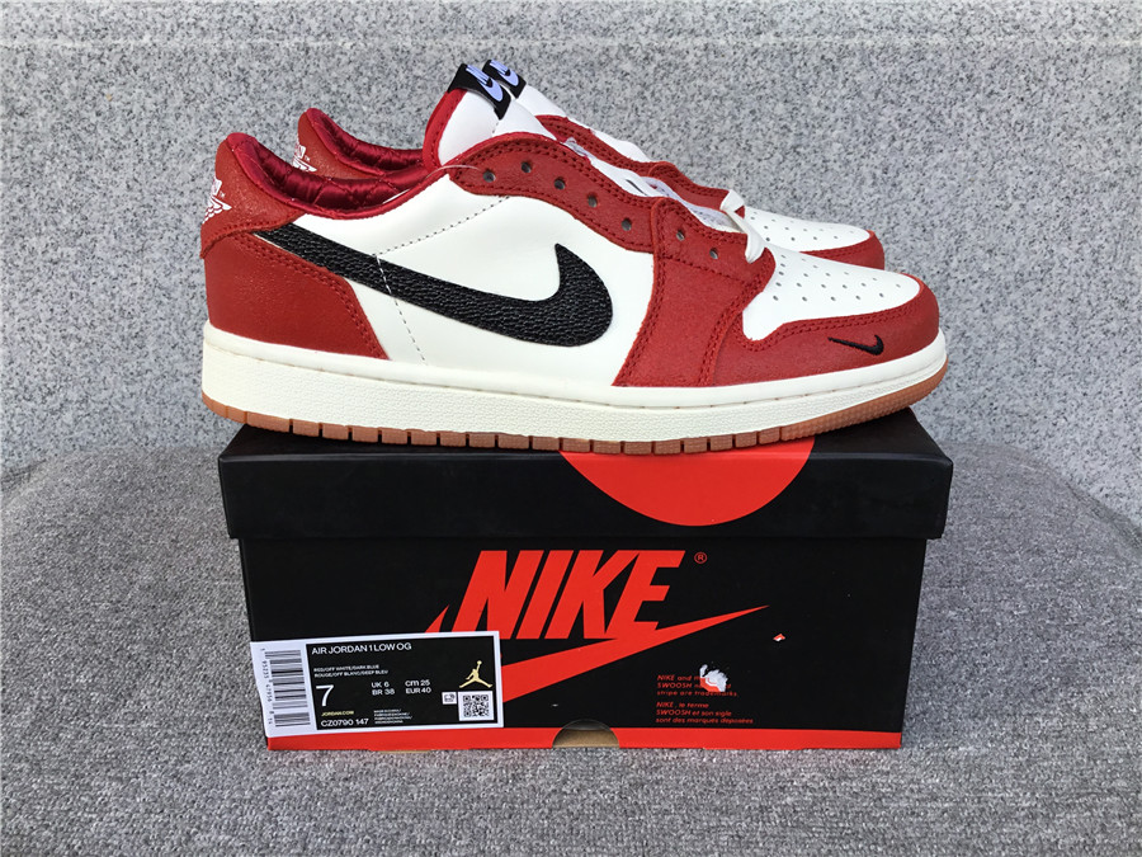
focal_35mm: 31
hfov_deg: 58.4
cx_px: 571
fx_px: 1023
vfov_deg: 45.4
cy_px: 428
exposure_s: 1/261
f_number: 2.4
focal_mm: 3.3
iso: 25
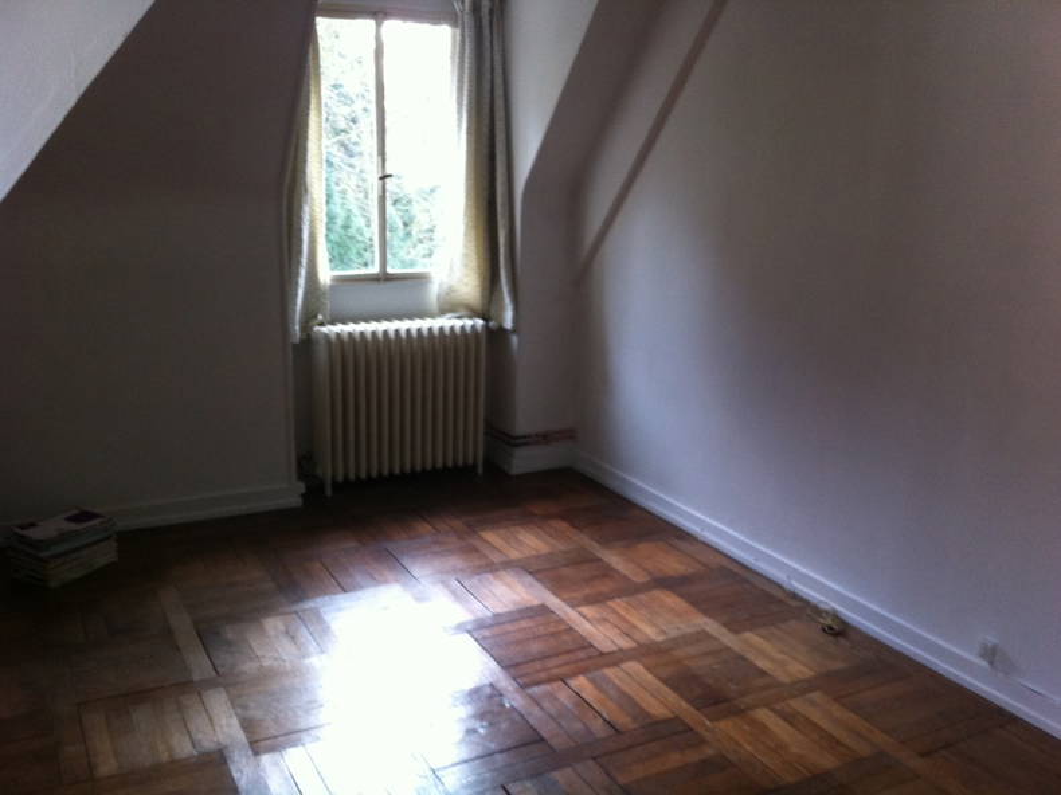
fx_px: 1072
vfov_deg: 40.7
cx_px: 530
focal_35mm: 35
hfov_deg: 52.6
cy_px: 398
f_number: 2.8
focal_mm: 3.85
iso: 160
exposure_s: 1/15
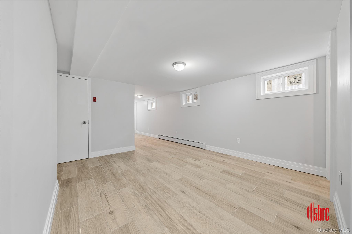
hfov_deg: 112.6
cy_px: 117
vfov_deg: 90.0
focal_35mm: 12
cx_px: 176
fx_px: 117
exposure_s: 5
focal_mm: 12
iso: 100
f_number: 8
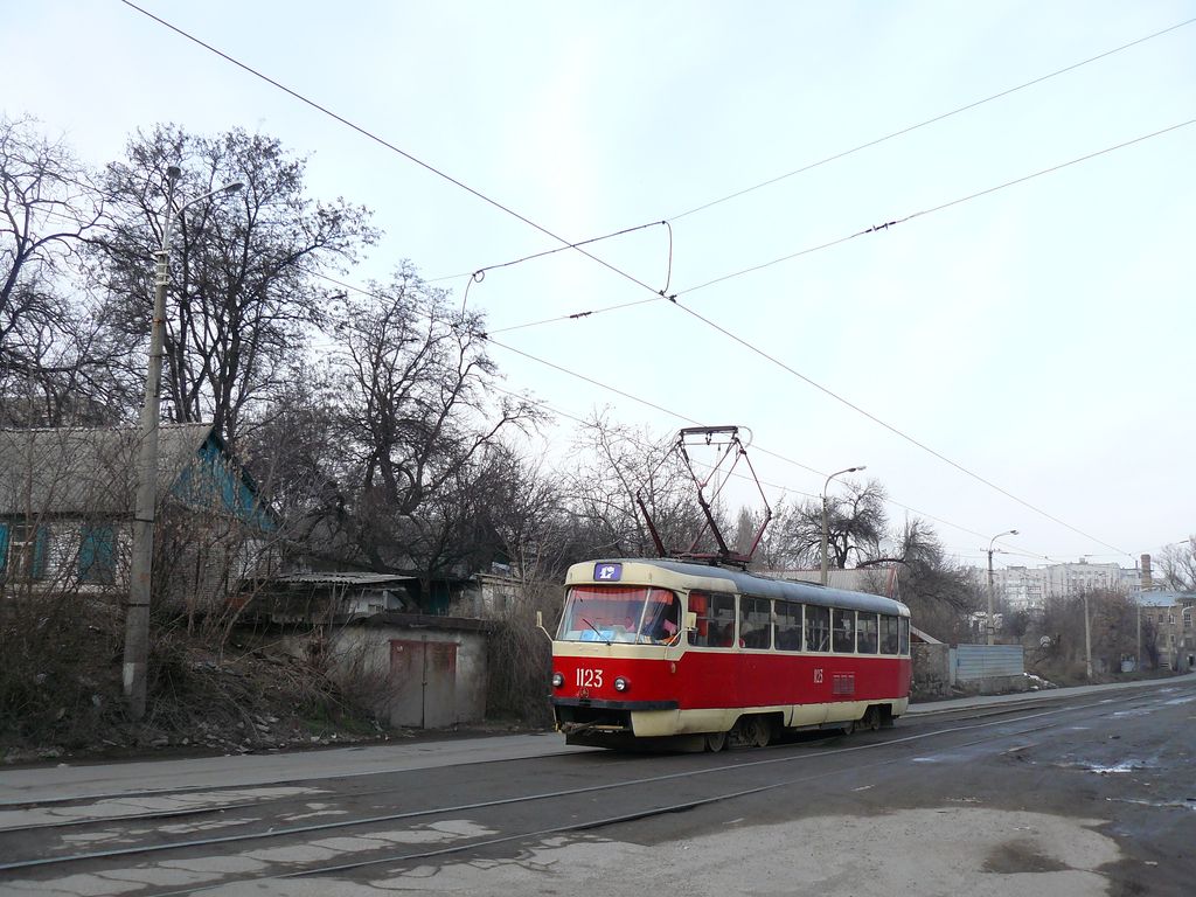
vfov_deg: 39.7
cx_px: 598
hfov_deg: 51.4
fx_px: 1244
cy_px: 448
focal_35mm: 36
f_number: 2.8
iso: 125
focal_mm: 6
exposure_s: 1/500
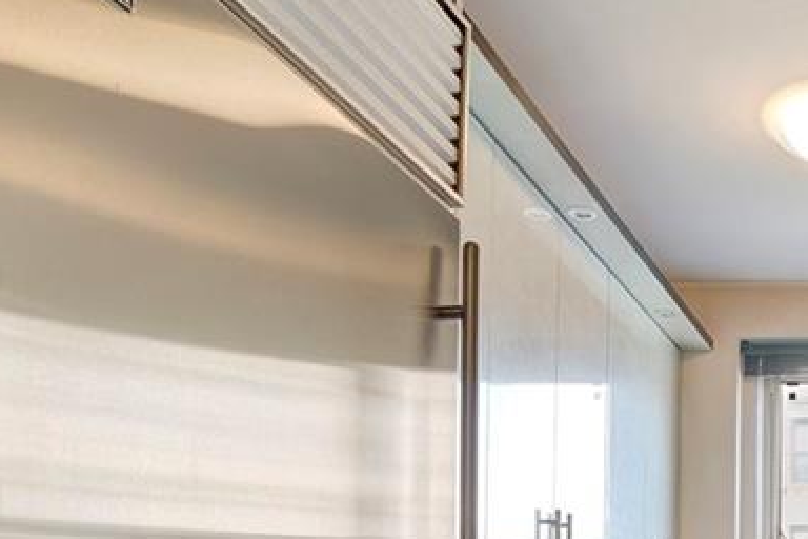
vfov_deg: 28.6
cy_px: 663
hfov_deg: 37.5
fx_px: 898
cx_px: 955
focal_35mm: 40
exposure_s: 1/10
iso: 800
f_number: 9
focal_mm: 10
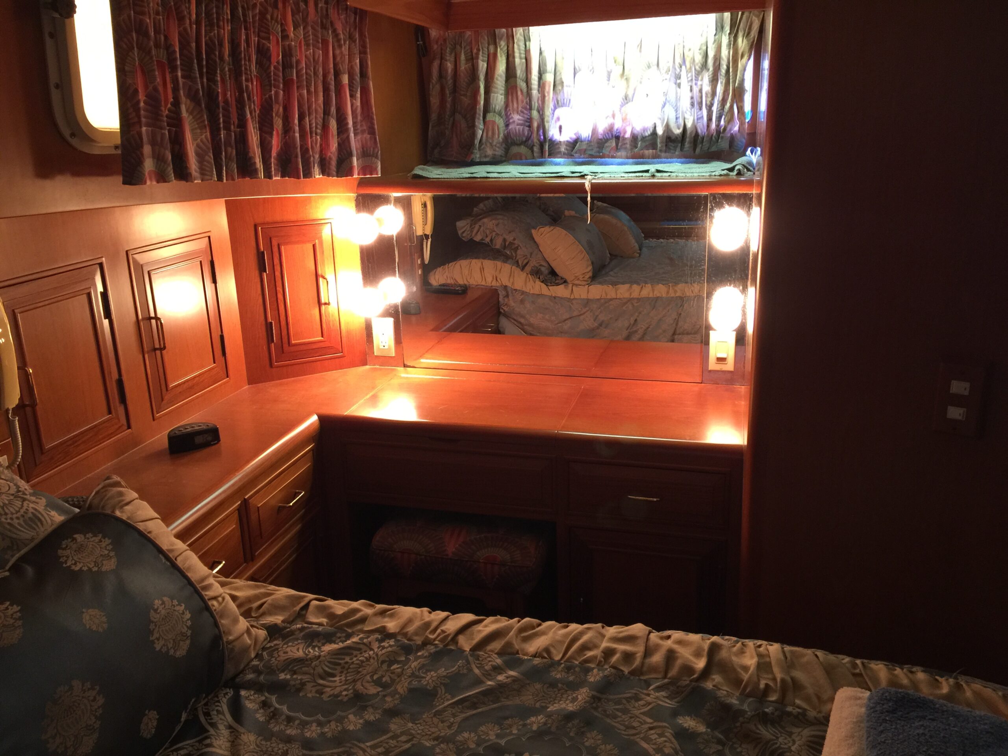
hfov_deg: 61.7
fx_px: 844
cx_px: 504
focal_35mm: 29
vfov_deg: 48.2
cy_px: 378
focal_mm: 4.15
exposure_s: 1/15
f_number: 2.2
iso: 64
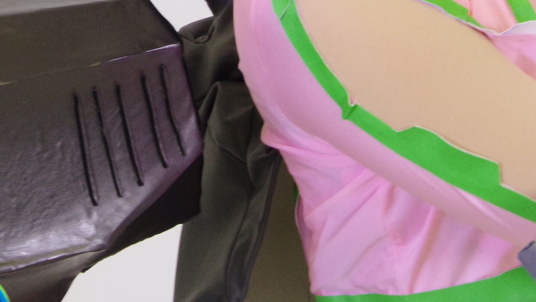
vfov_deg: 11.0
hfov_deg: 19.7
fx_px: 1521
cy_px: -92
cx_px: 89
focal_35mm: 107
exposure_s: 1/60
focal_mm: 20
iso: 1600
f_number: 11
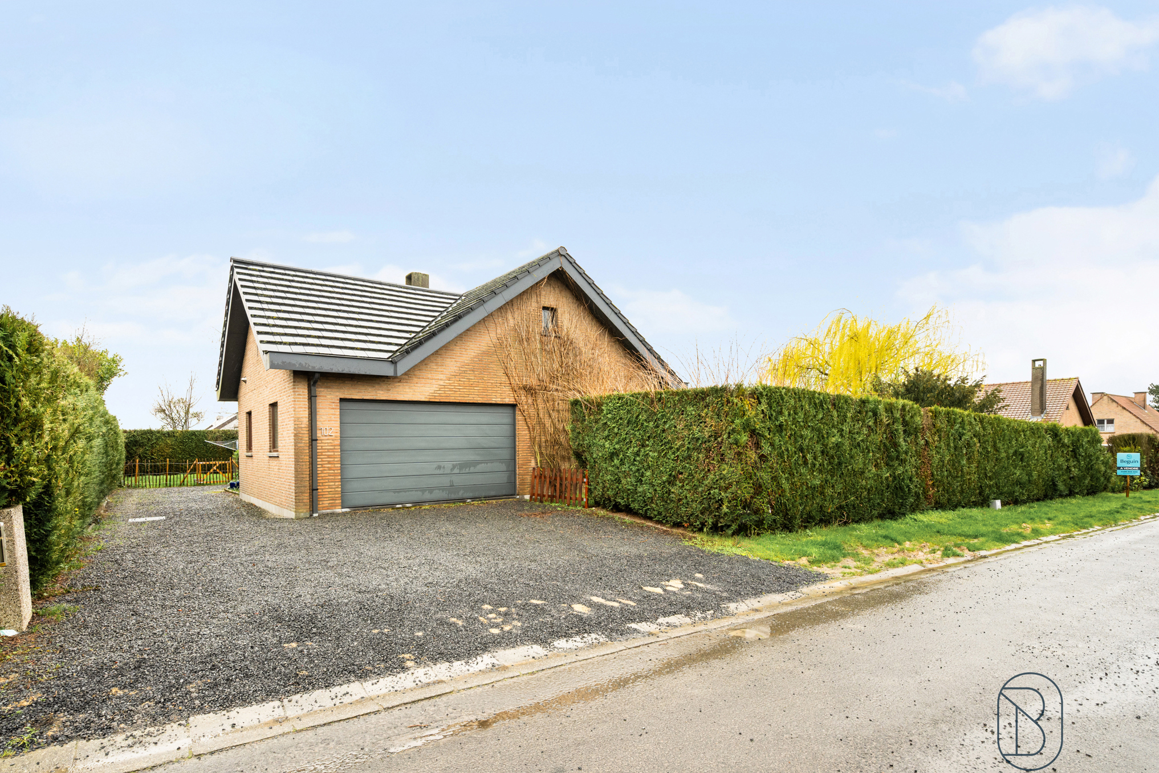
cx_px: 548
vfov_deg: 68.8
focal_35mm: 18
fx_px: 564
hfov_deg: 91.4
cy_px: 400
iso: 500
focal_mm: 16.5
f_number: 8
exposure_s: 1/125
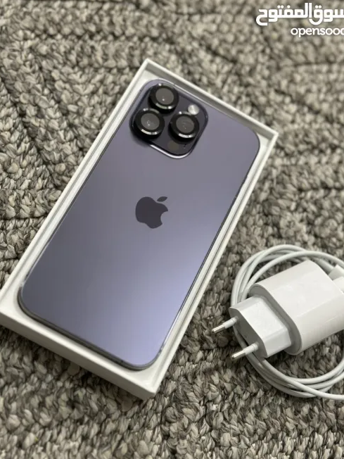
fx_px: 702
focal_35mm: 53
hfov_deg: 27.5
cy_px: 239
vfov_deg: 36.2
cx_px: 186
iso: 125
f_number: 1.78
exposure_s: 1/50
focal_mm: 6.86
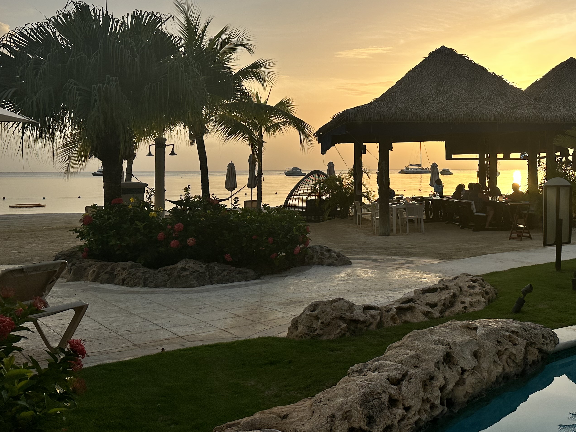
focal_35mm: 38
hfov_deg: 47.0
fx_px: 632
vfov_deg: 37.3
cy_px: 141
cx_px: 438
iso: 80
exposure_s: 1/3356
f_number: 1.78
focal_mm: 6.86
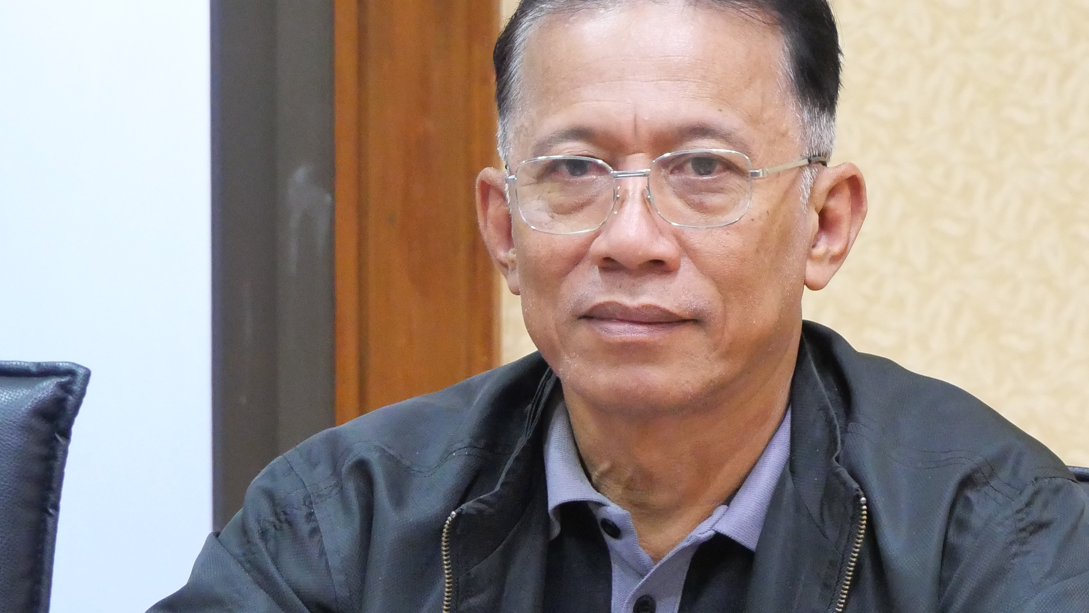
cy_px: 412
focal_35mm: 235
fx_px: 6786
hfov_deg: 9.2
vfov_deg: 5.2
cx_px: 631
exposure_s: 1/20
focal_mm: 60
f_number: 5.6
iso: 3200
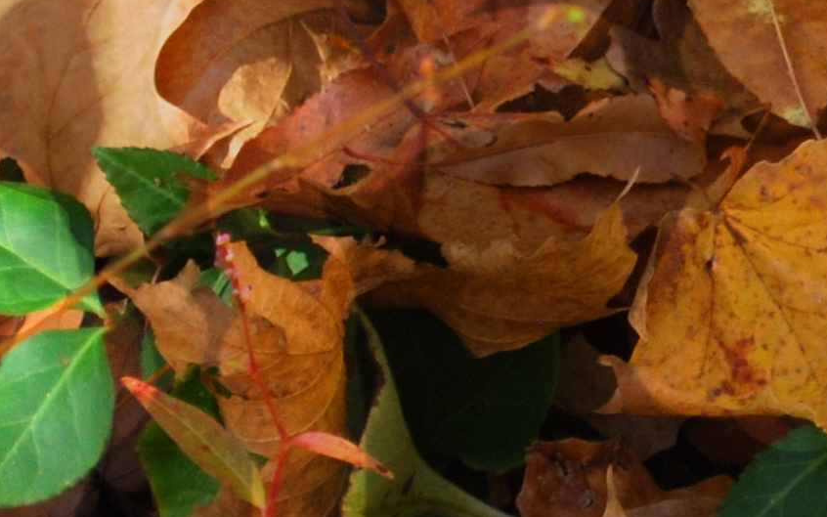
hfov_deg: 5.3
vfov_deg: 3.4
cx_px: 1624
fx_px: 8686
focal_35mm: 385
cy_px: -181
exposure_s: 1/60
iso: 280
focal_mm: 55
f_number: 8
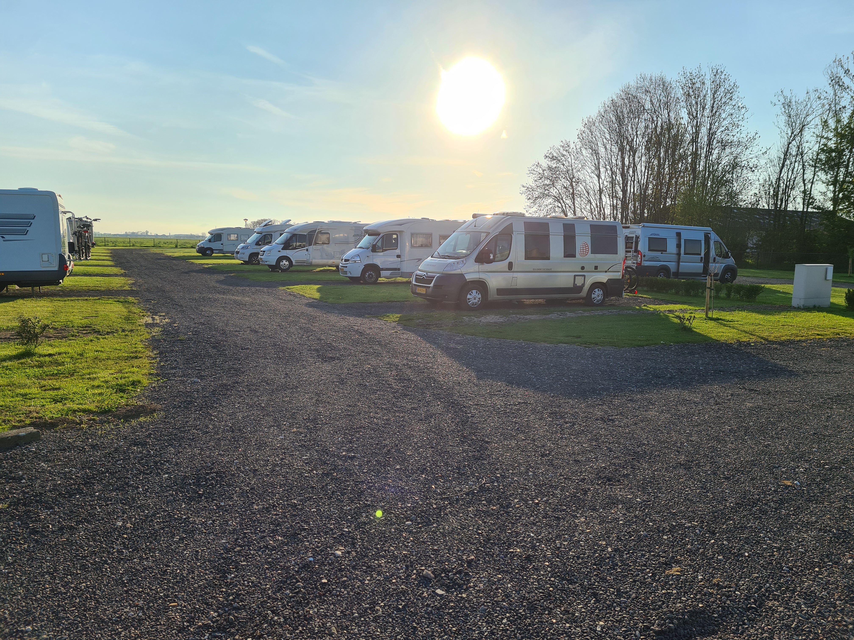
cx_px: 427
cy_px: 320
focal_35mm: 26
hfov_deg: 67.3
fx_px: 641
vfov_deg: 53.1
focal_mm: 5.4
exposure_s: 1/3208
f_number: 1.8
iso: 50
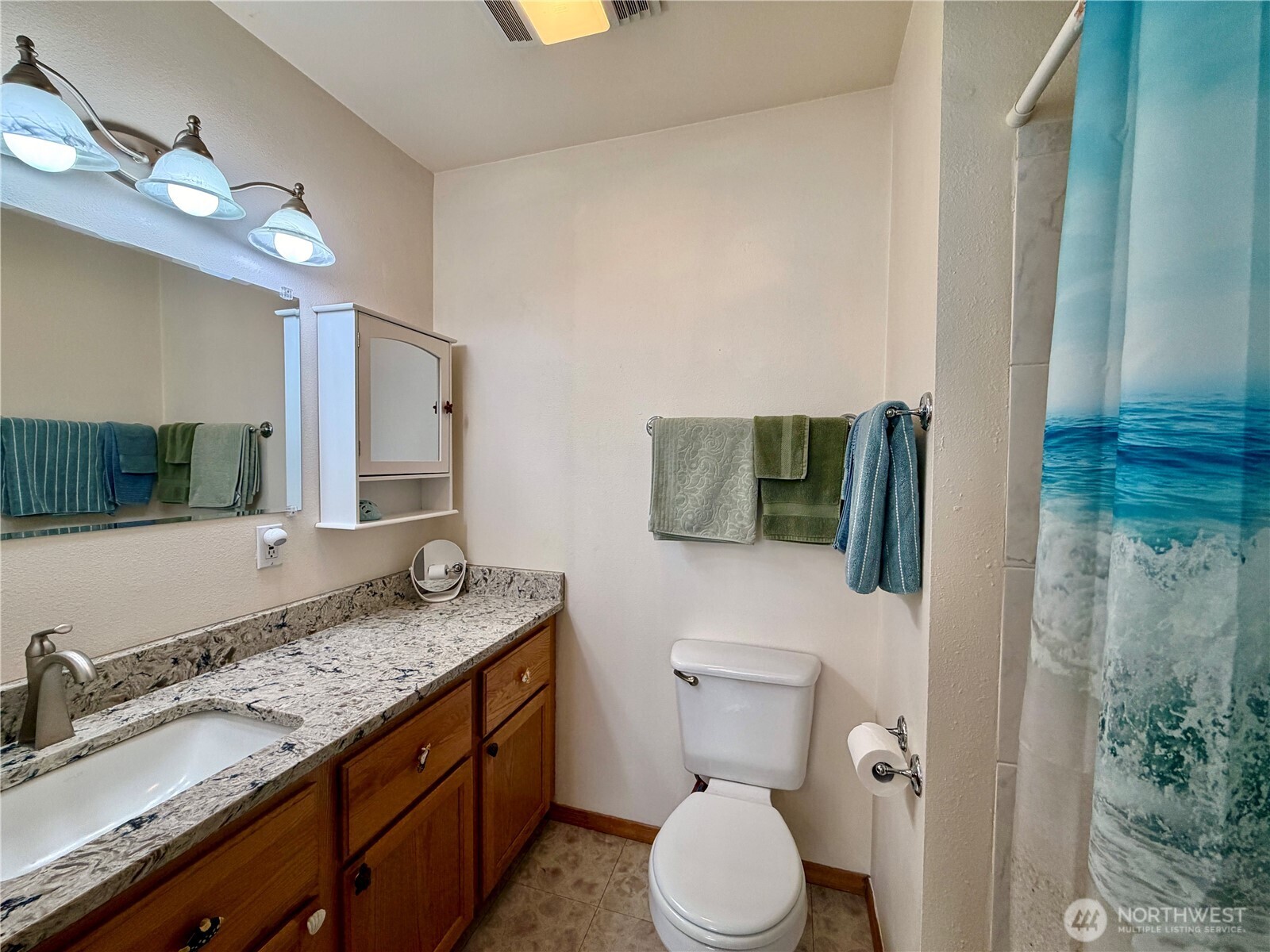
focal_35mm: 14
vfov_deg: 85.7
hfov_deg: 102.1
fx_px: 514
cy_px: 476
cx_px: 635
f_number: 2.2
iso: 125
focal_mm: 2.22
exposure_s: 1/120
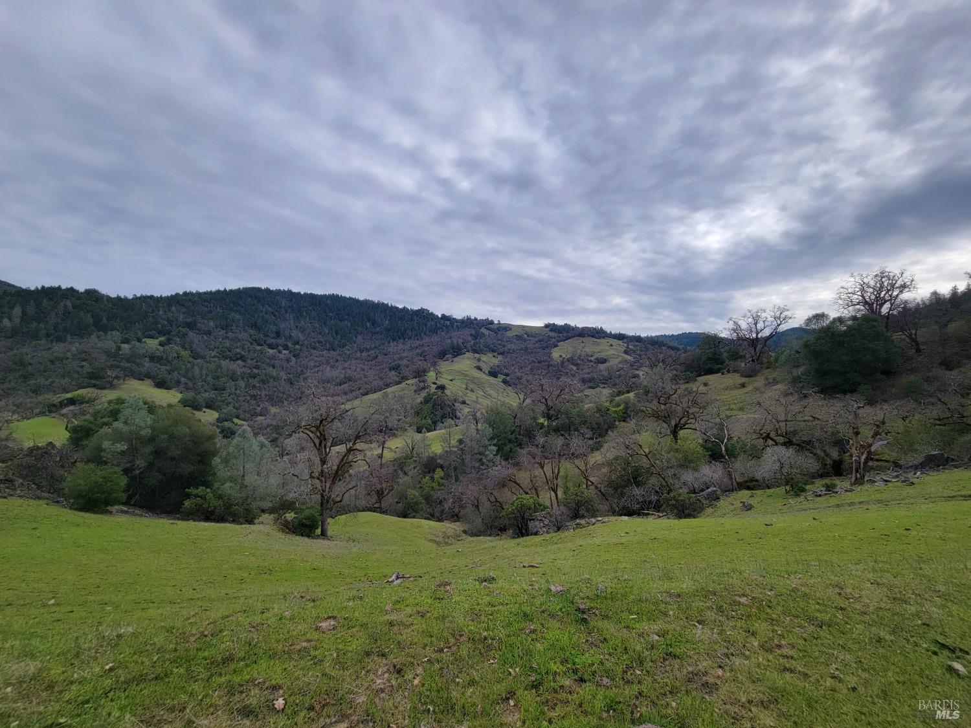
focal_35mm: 13
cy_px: 364
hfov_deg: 106.2
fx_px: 365
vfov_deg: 89.9
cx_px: 486
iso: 50
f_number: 2.2
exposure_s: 1/1654
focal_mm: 2.2
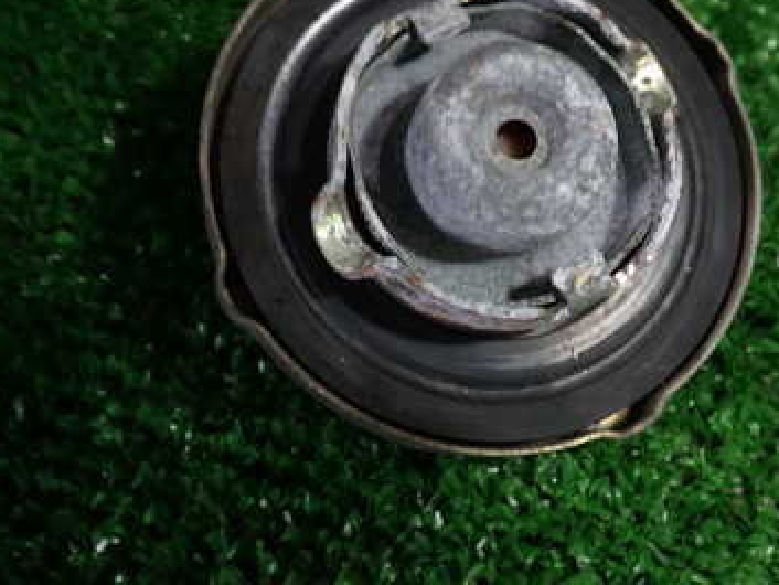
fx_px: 1148
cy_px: 234
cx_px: 459
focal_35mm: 51
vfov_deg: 28.5
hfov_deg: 37.4
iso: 200
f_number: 2.3
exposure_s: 1/40
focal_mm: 5.4
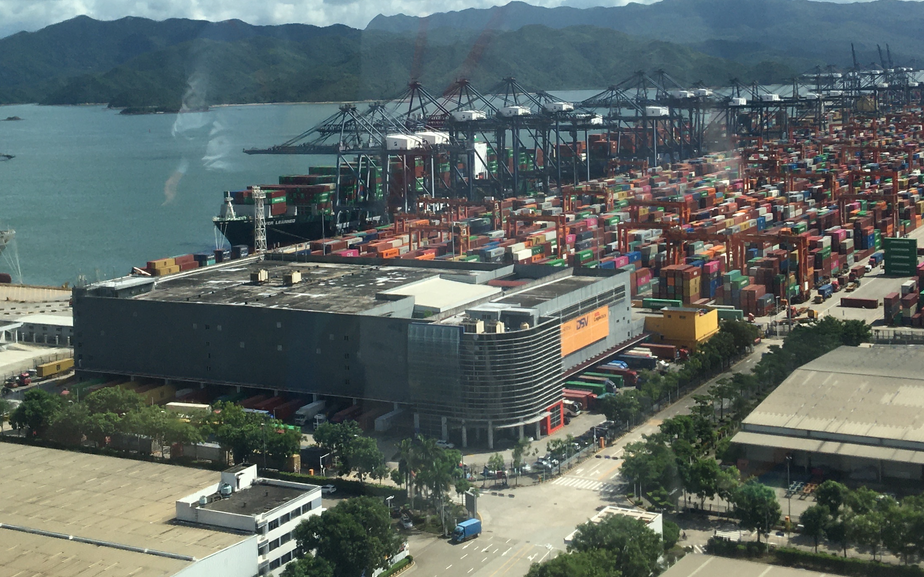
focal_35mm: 56
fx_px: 1410
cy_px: 111
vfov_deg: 22.8
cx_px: 451
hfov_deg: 36.3
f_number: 2.2
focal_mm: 4.15
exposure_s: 1/587
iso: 25
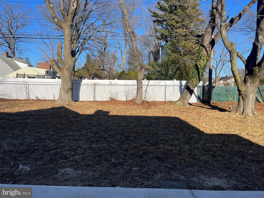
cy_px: 99
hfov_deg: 67.3
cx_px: 132
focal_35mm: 26
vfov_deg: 53.1
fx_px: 198
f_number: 1.6
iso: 50
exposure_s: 1/2825
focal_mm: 5.1
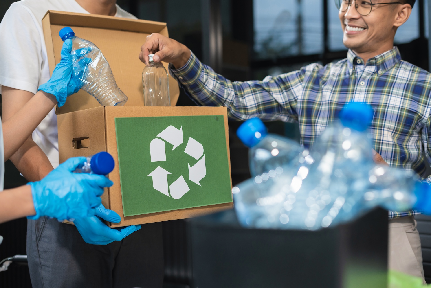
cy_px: 144
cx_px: 216
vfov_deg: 27.0
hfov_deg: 39.6
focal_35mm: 50
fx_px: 599
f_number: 2.8
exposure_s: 1/160
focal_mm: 50
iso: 500
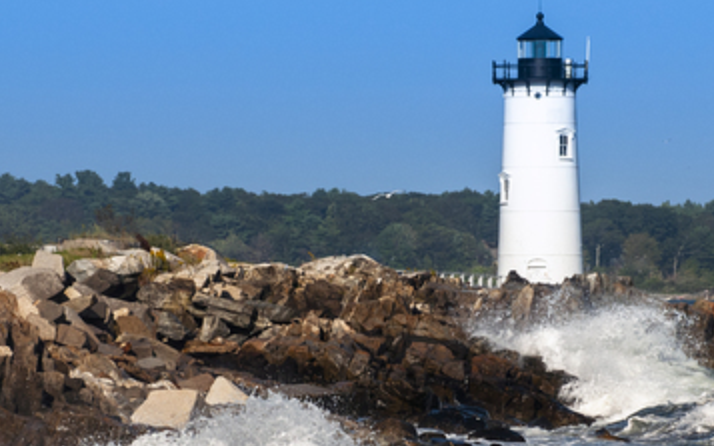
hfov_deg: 5.8
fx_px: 7004
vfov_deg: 3.6
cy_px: 322
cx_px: 374
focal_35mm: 360
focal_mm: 140
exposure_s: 1/800
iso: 320
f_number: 11
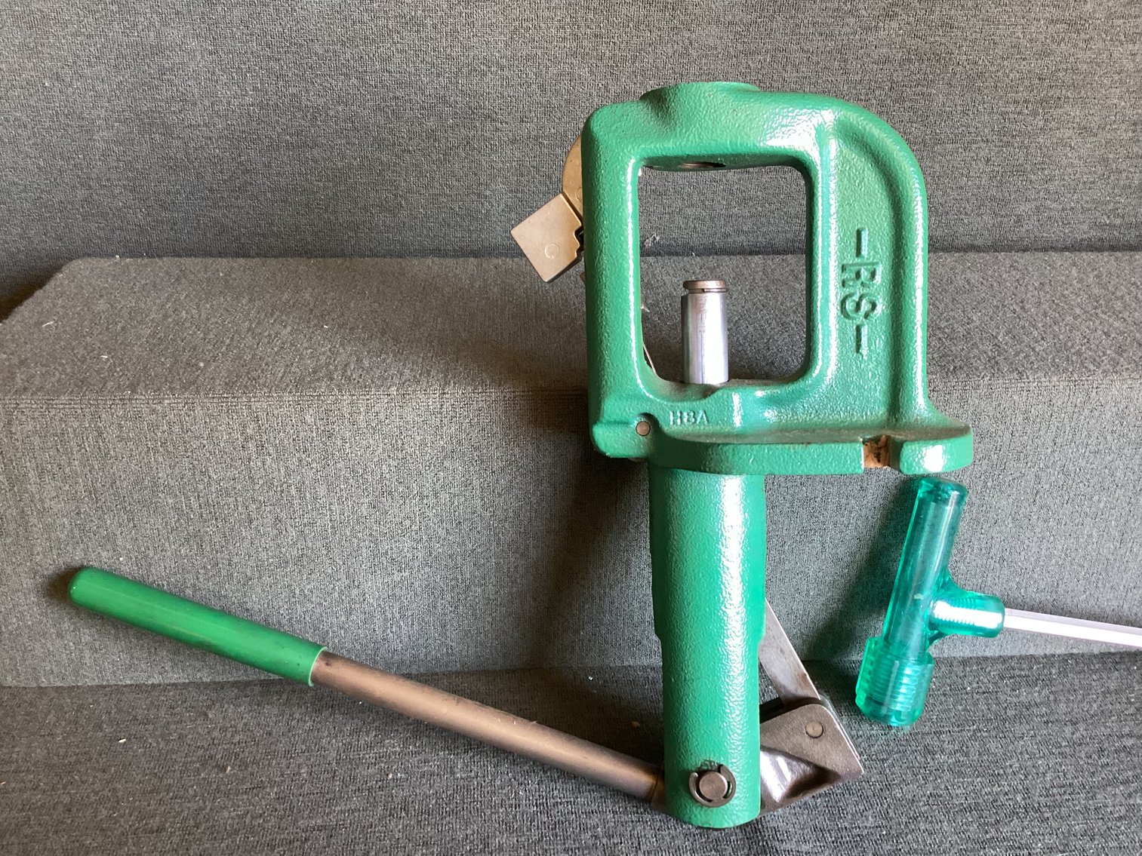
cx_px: 571
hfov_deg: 58.3
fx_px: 1023
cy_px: 428
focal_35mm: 31
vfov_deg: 45.4
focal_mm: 3.3
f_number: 2.4
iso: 250
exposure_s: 1/50
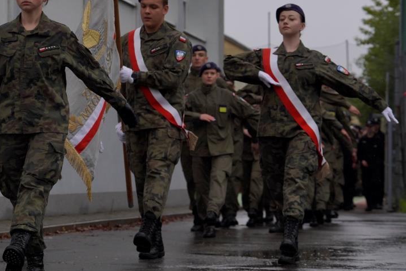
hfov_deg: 15.5
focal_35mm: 132
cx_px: 144
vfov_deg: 10.4
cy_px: 99
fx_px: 1489
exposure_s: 1/2500
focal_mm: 92
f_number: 5.6
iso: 1600
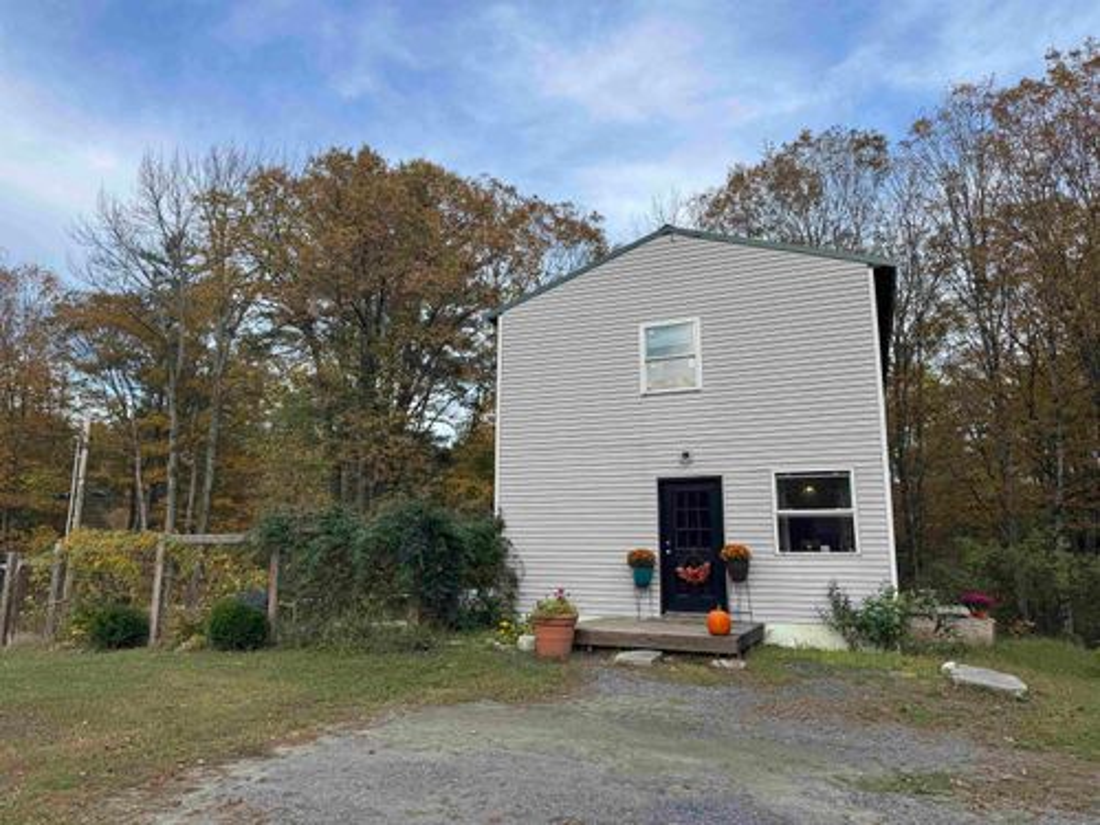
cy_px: 412
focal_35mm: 24
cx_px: 550
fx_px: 763
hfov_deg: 71.6
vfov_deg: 56.8
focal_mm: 6.76
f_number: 1.78
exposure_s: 1/1215
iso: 80
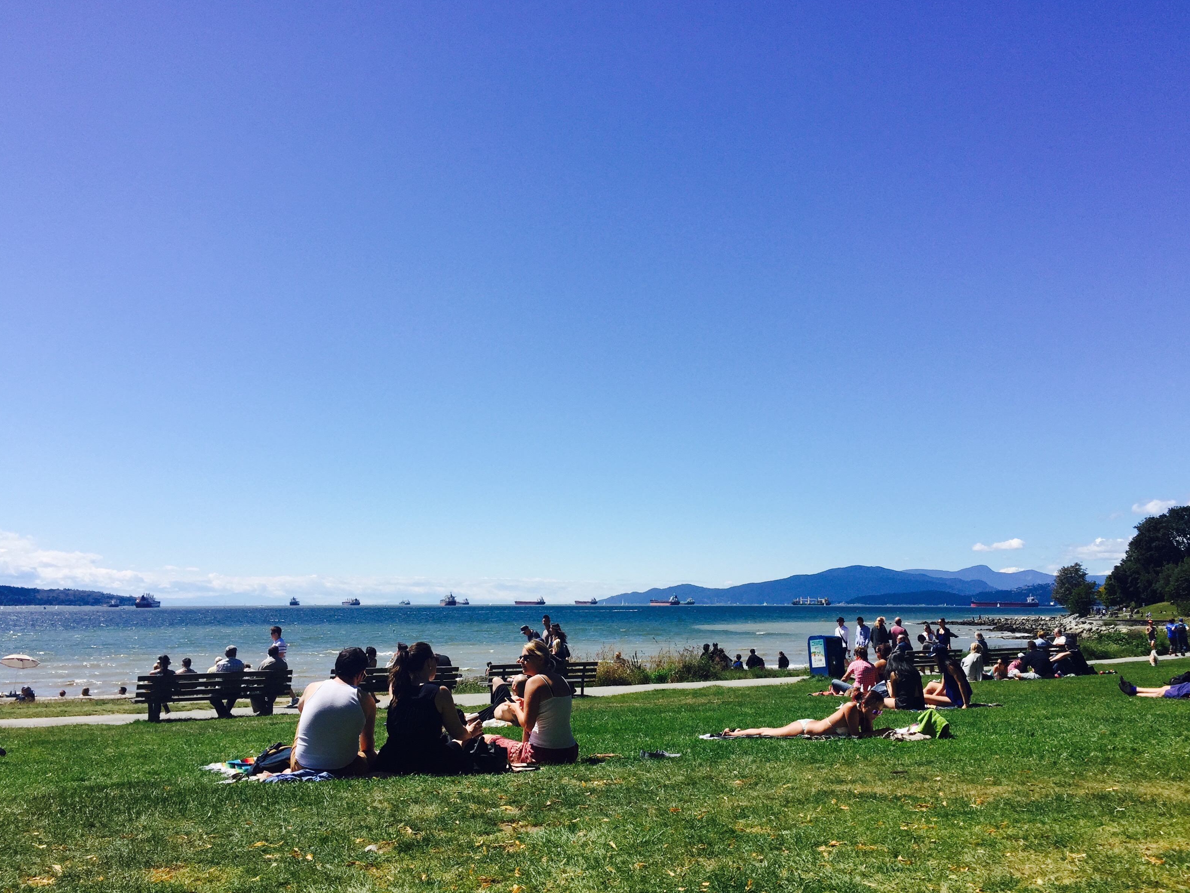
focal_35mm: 30
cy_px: 434
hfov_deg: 60.0
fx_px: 1031
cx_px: 599
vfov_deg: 46.8
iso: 32
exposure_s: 1/2825
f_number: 2.2
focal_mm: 4.15
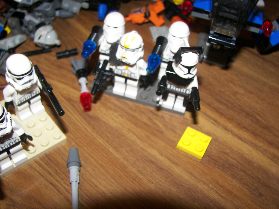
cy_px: 104
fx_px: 290
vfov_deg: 39.7
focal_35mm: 36
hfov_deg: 51.4
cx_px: 140
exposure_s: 1/30
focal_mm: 6
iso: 100
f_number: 2.8
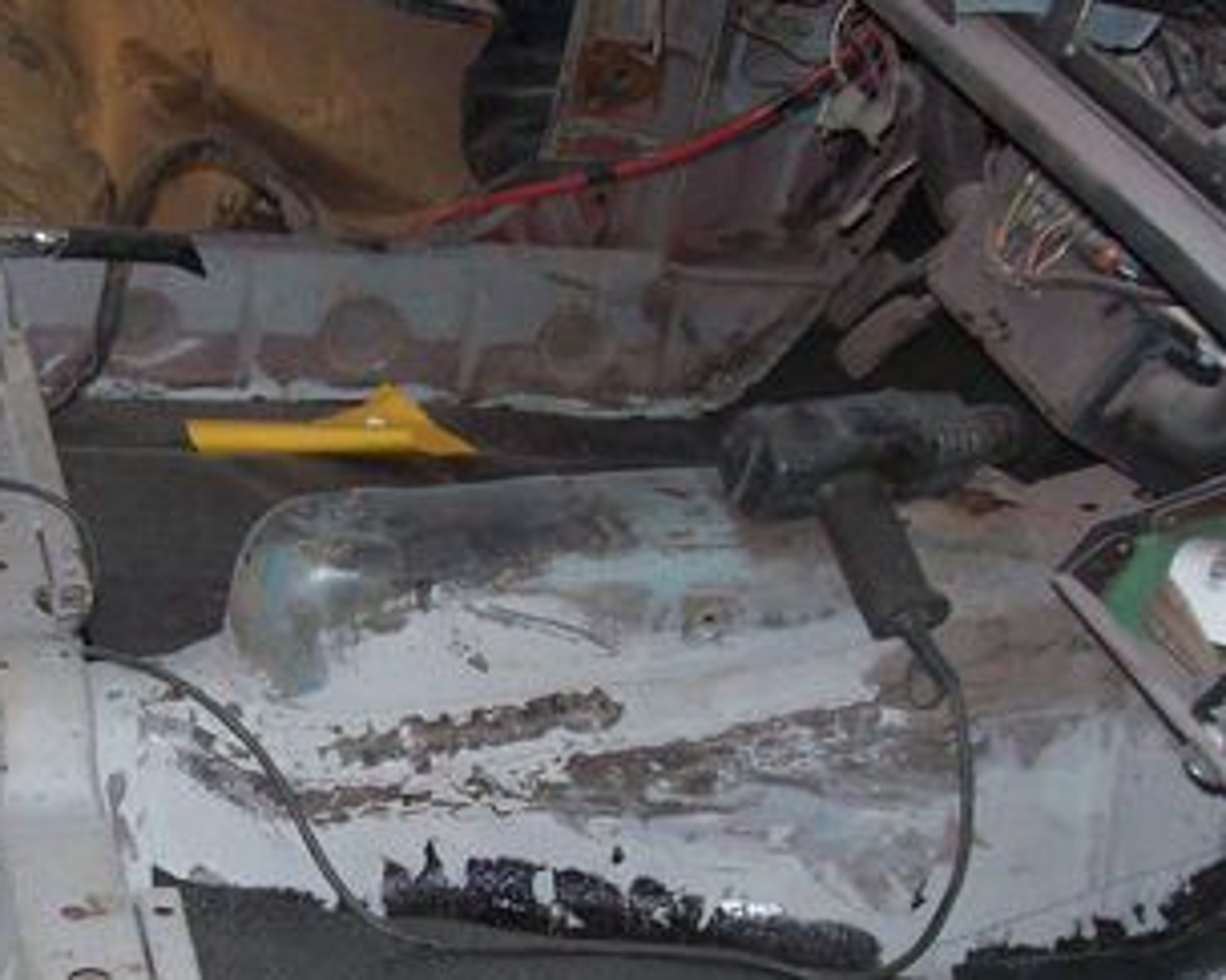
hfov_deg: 25.1
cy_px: 807
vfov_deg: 20.4
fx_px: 2684
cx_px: 169
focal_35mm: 74
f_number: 2.7
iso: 200
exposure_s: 1/64
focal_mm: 6
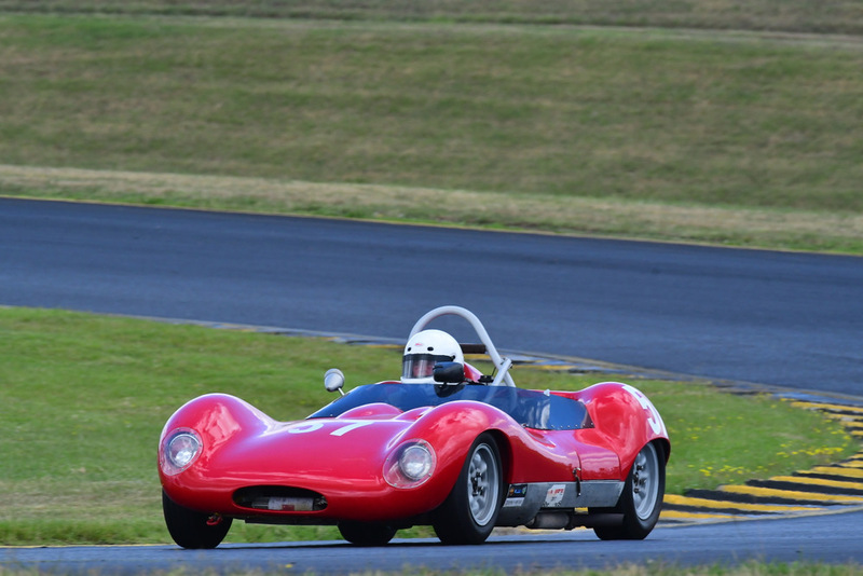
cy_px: 288
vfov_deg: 2.4
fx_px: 14028
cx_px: 432
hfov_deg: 3.5
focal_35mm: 585
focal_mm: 390
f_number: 11
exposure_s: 1/640
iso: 1000
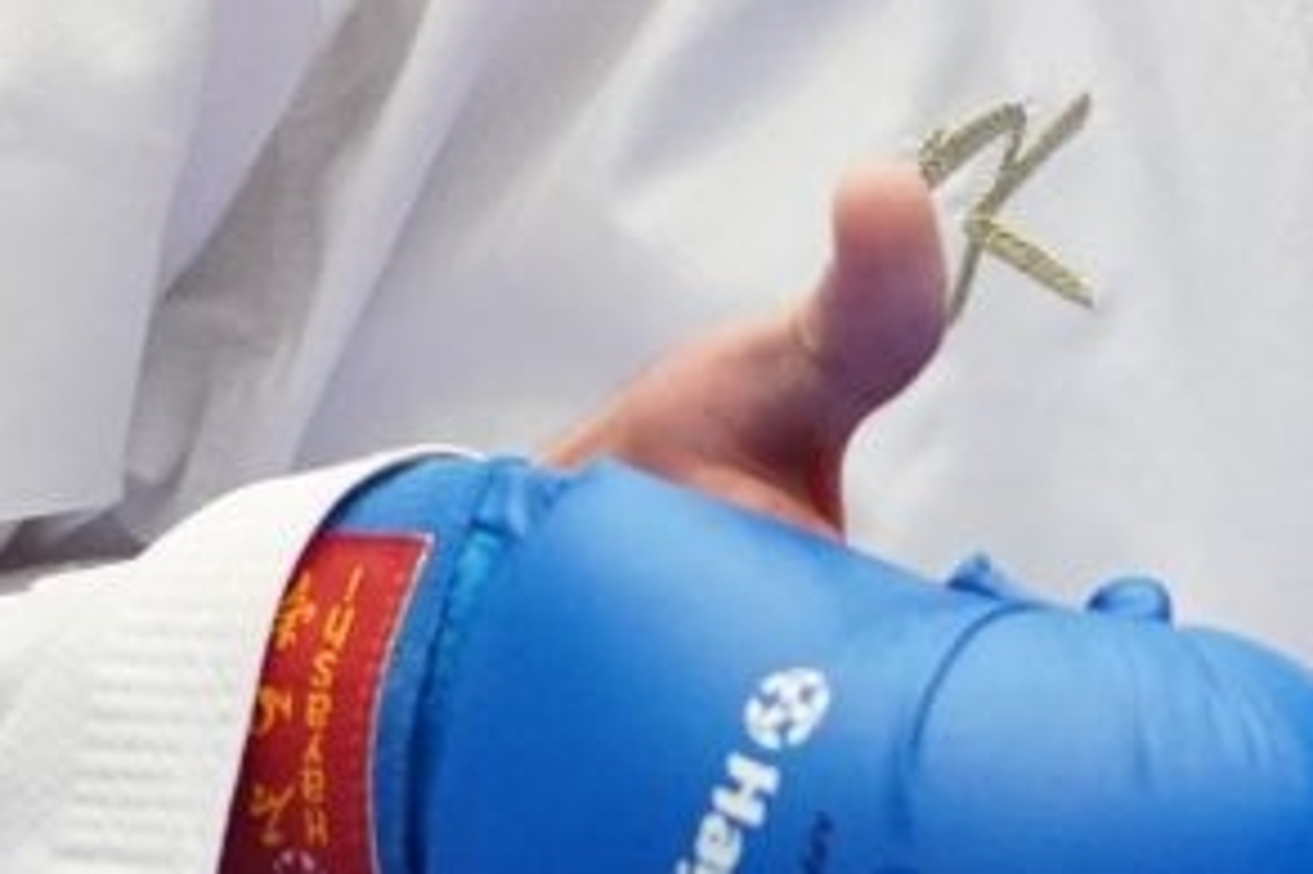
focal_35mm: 430
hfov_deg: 4.7
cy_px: -1555
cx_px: 2299
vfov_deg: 3.1
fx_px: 15674
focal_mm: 70
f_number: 2.8
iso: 4000
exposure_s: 1/1000
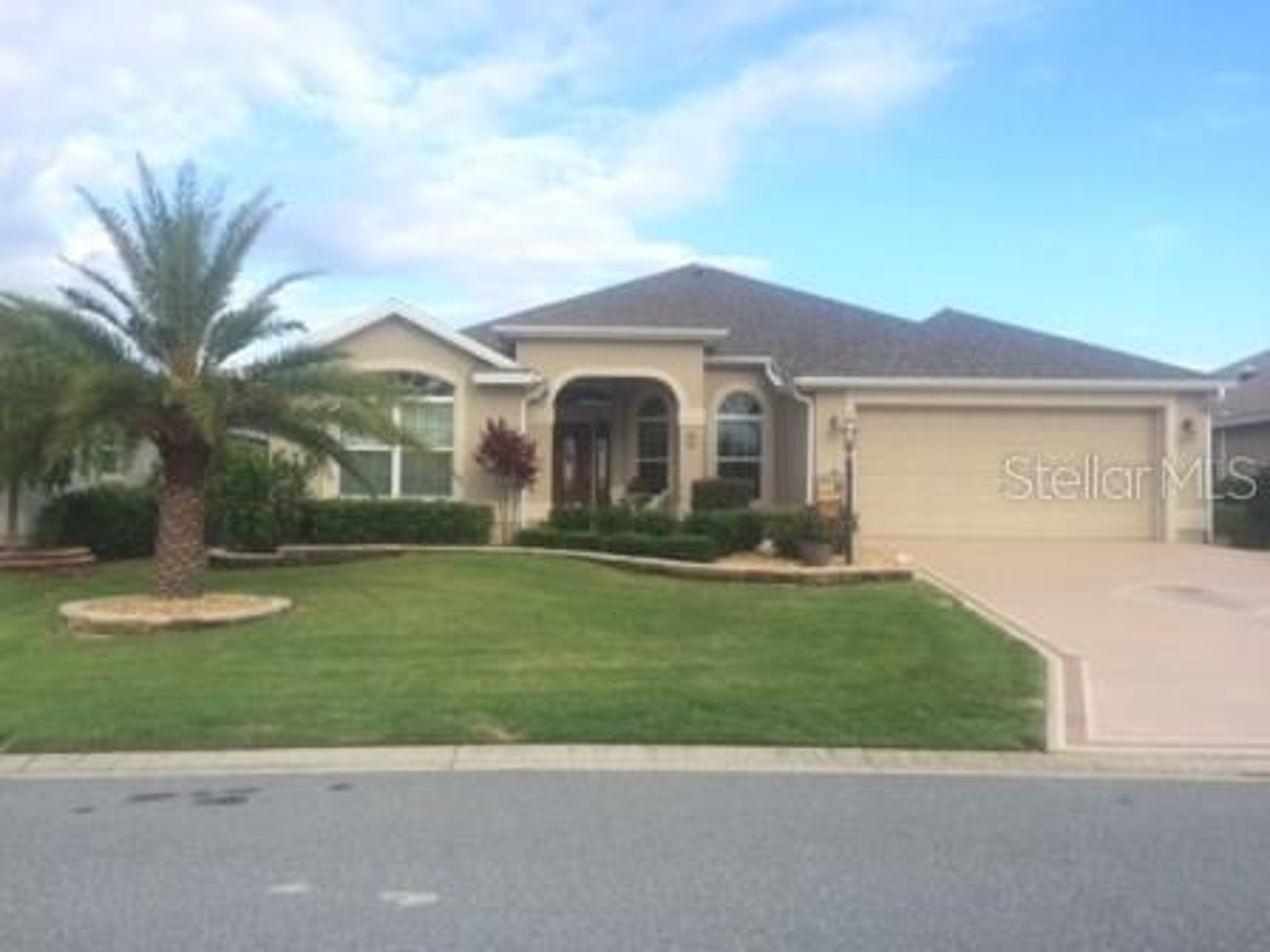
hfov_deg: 61.7
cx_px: 635
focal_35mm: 29
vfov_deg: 48.2
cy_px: 476
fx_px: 1064
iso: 32
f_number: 2.2
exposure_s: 1/855
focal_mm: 4.15
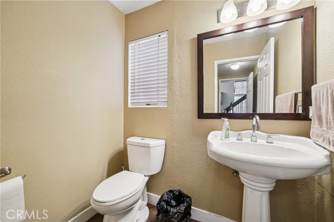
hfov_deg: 104.3
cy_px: 111
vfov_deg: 81.1
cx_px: 167
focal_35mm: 14
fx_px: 130
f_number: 8
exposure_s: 1/10
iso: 400
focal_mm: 14
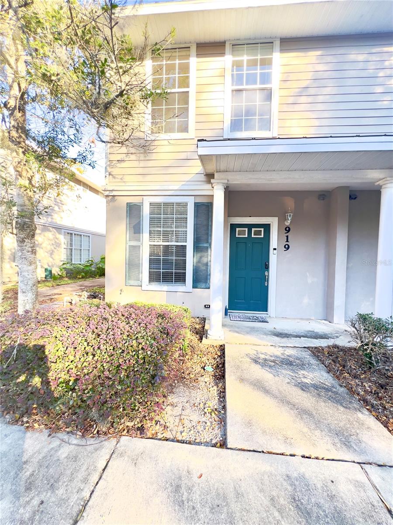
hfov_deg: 89.9
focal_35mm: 13
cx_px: 196
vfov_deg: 106.2
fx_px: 197
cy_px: 262
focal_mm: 1.57
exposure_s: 1/99
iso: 40
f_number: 1.8
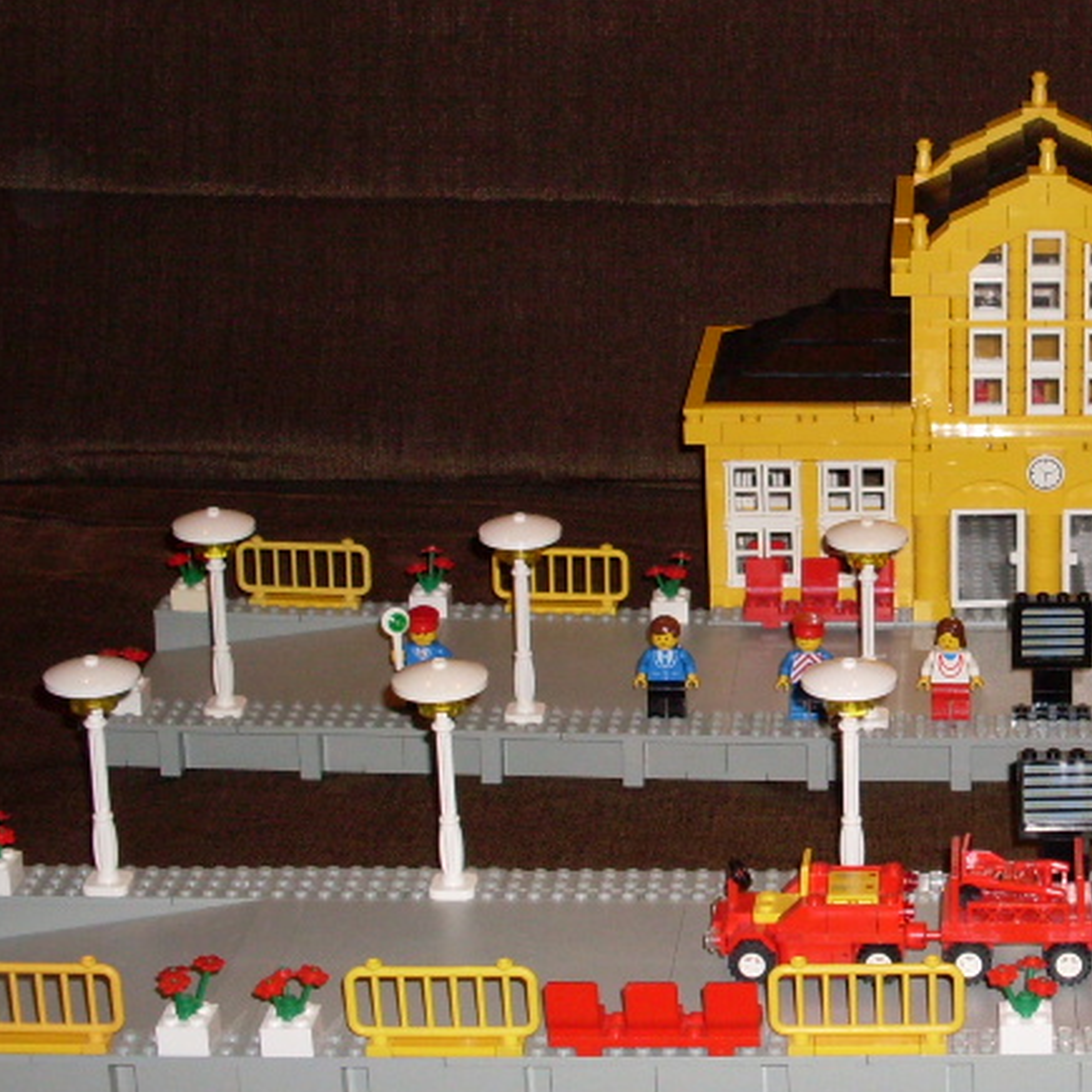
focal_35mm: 79
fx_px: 2820
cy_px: 510
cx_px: 1059
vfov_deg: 21.9
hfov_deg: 21.3
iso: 100
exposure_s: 1/45
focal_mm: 6.3
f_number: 2.8
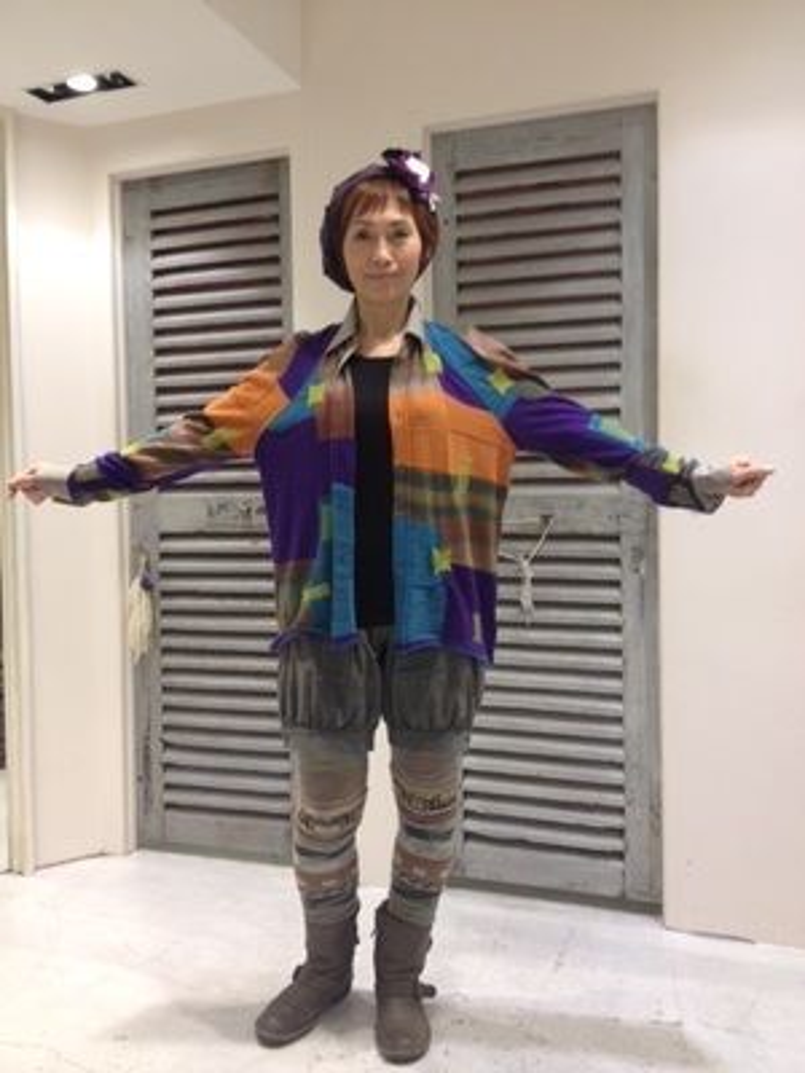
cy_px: 536
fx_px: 1085
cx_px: 402
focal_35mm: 35
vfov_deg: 52.6
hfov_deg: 40.7
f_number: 2.4
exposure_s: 1/20
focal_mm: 4.28
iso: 64
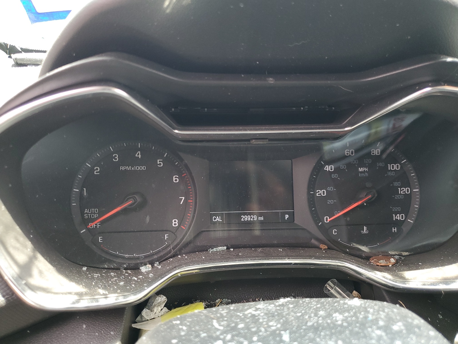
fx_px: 344
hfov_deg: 67.3
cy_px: 172
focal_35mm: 26
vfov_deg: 53.1
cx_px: 229
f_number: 1.5
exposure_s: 1/120
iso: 90
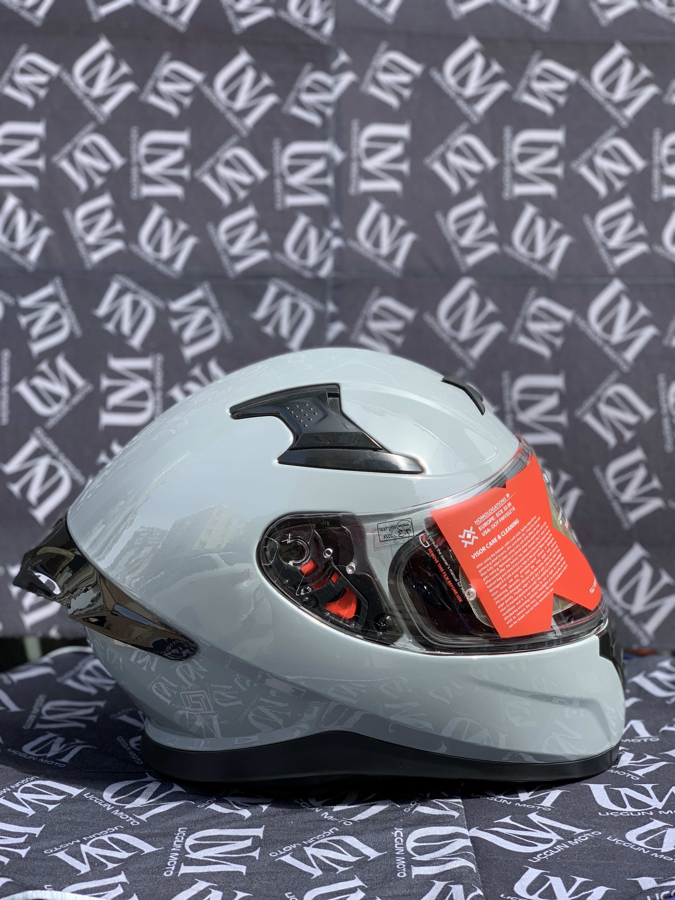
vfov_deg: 36.8
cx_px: 338
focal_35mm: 52
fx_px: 1352
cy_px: 450
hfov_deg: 28.0
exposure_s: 1/209
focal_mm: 6
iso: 16
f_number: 2.4
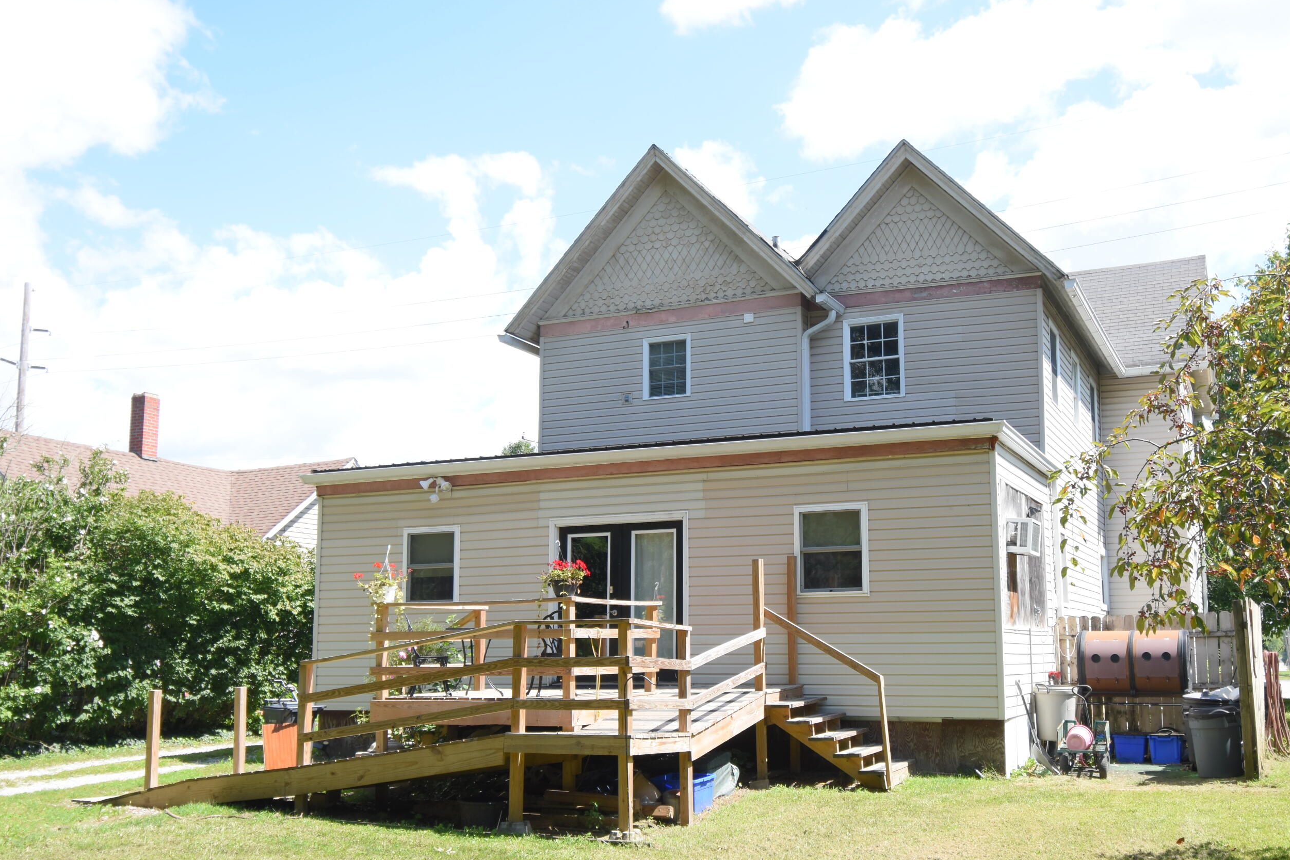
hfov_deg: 52.9
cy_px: 488
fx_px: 1290
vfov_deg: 36.8
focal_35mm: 36
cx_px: 740
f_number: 5.6
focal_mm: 20
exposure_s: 1/250
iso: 200
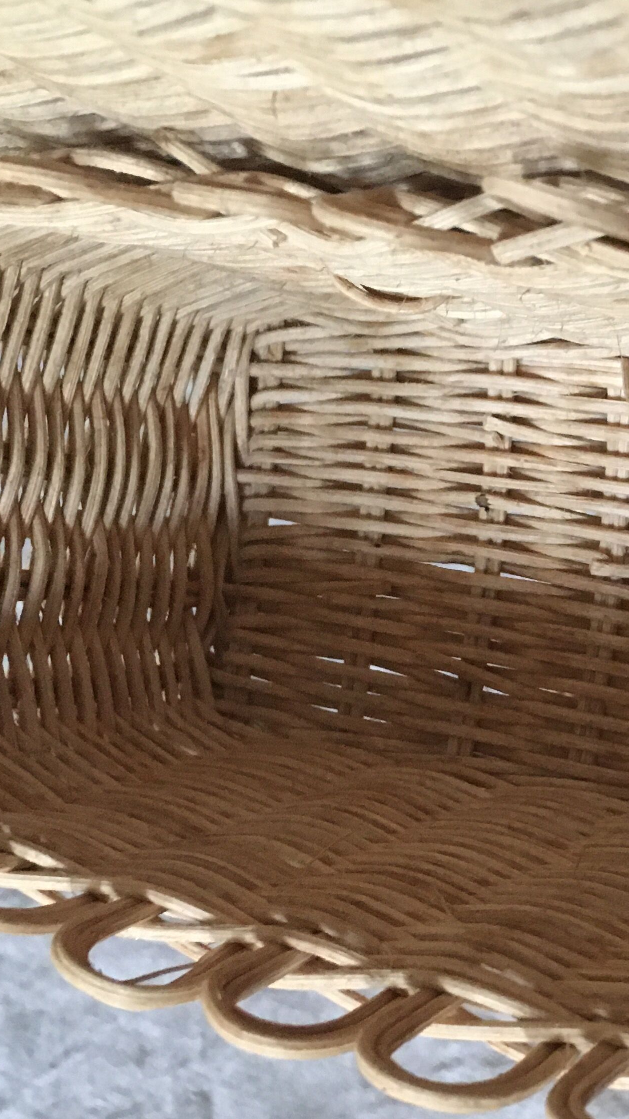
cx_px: 685
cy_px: 627
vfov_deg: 36.6
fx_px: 1690
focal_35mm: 57
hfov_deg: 20.2
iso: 250
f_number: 2.2
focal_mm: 4.15
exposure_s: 1/17
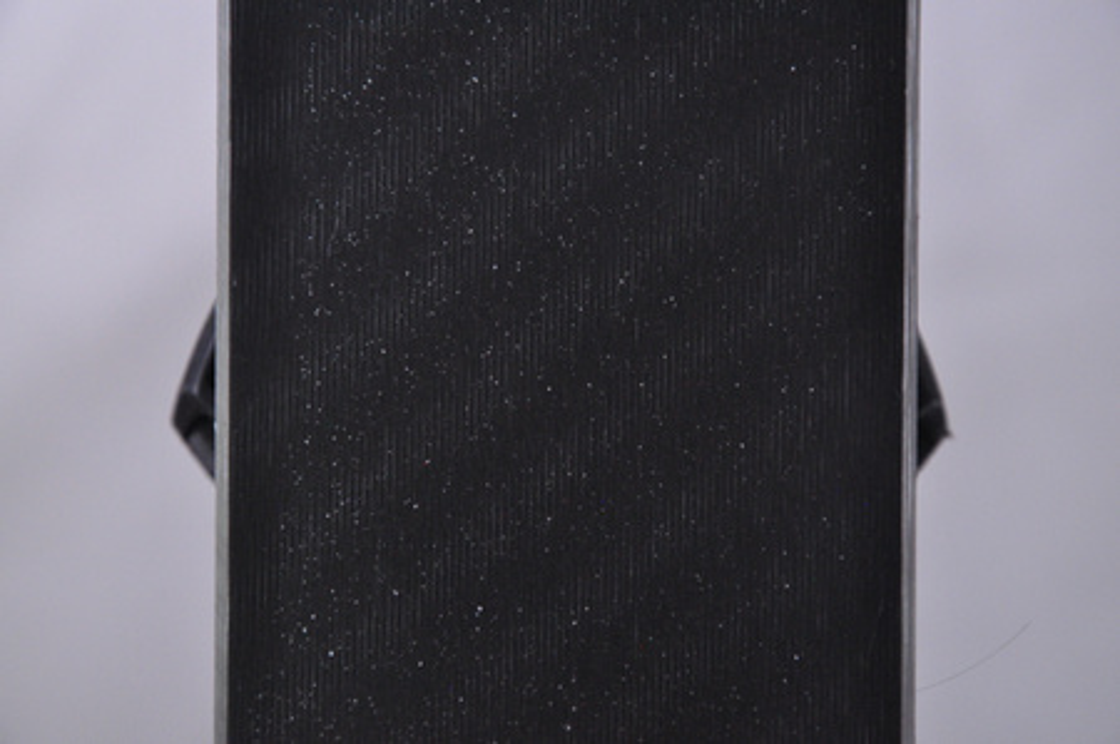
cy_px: 372
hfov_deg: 13.1
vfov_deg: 8.7
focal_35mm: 158
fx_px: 4895
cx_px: 560
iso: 3200
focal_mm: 105
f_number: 9.5
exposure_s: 1/125
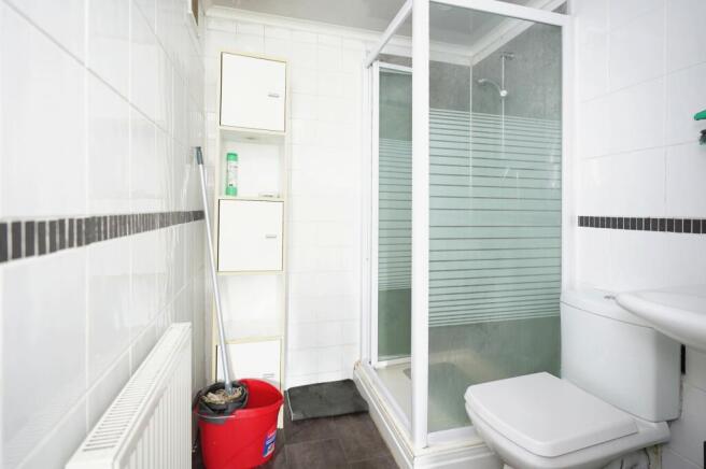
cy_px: 234
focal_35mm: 17
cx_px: 353
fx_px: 333
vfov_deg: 70.3
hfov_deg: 93.3
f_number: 2.8
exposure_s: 1.3
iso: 200
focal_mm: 17
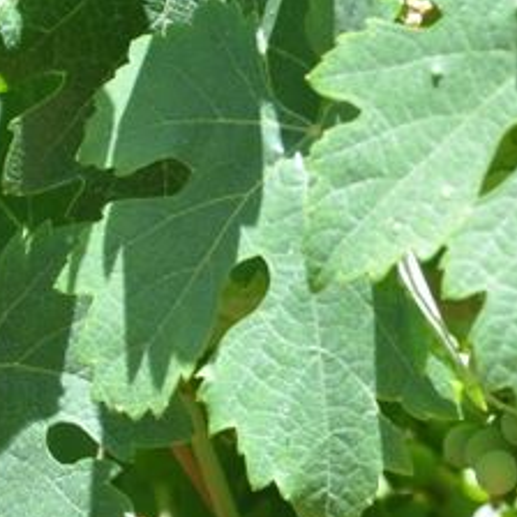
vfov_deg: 2.9
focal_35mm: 612
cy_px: 485
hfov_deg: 2.9
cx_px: 524
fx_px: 10340
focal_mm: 105
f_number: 5.6
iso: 200
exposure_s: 1/125
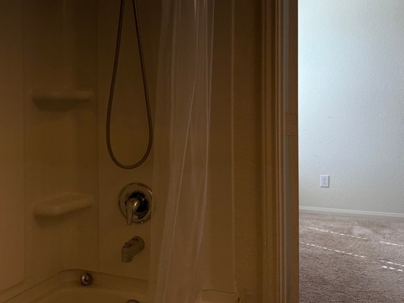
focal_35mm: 42
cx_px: 117
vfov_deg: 34.2
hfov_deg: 43.8
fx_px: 490
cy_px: 116
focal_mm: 6.76
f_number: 1.78
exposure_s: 1/203
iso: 64
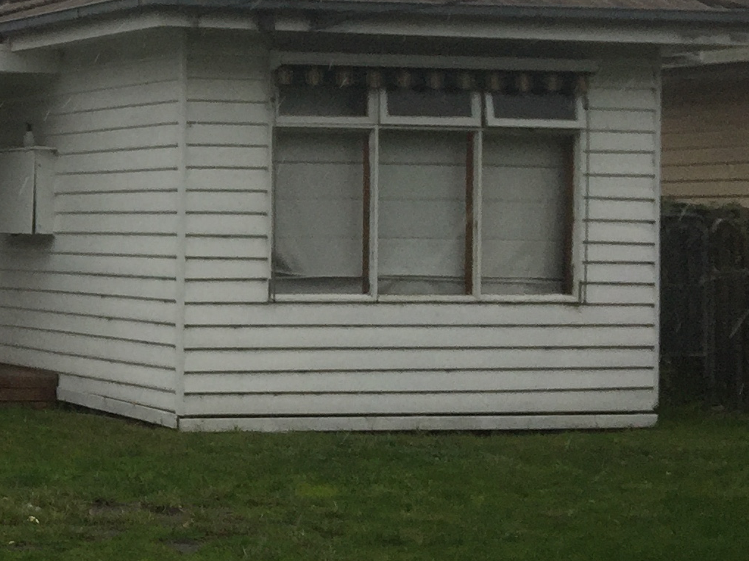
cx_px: -334
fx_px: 2012
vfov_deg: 15.8
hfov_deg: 18.9
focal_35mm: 93
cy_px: 177
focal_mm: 4.15
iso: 32
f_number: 2.2
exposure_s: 1/775
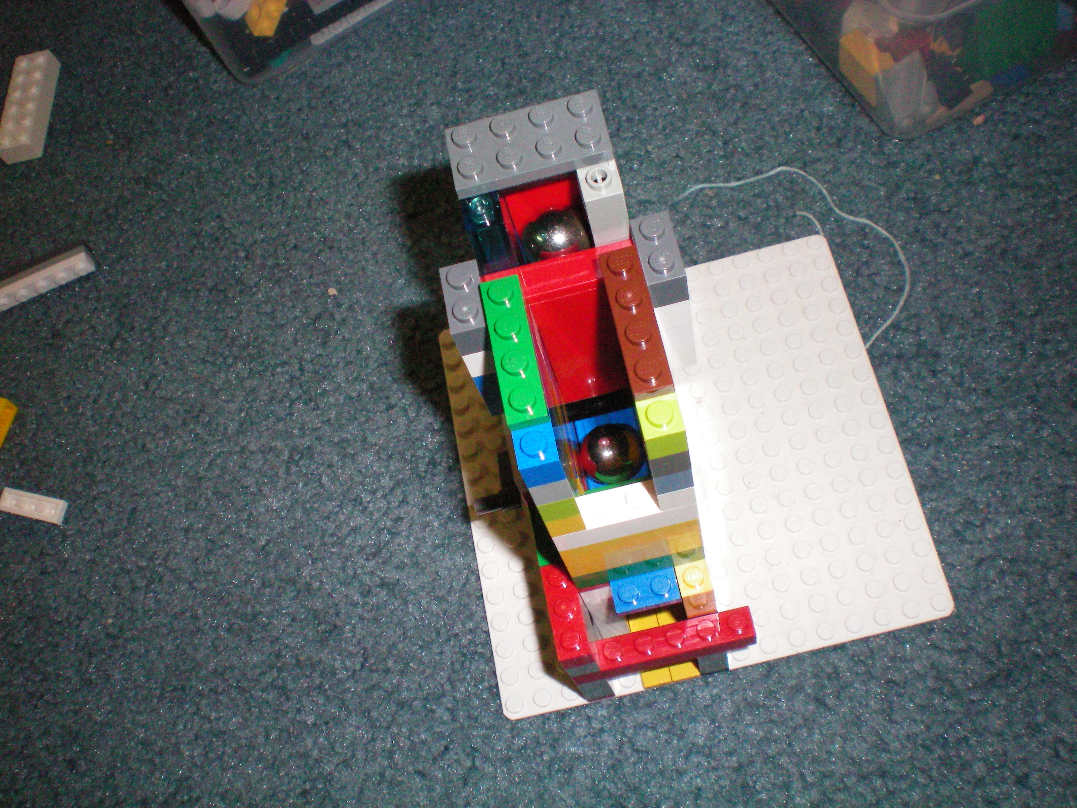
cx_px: 538
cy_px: 404
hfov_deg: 49.0
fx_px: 1182
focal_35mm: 38
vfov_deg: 37.7
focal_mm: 6.3
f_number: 4.6
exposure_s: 1/60
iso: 400
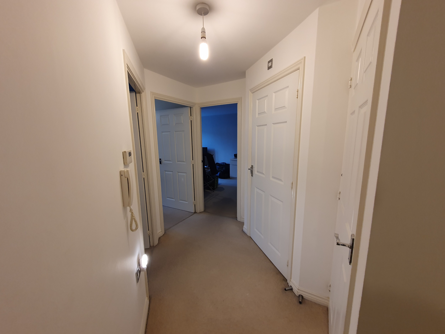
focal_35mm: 13
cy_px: 167
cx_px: 222
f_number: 2.2
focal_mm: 1.8
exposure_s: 1/50
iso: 160
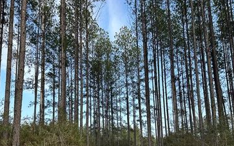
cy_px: 117
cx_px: 115
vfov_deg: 35.1
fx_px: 223
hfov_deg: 55.3
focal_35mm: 35
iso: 80
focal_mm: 6.86
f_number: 1.78
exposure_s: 1/1212
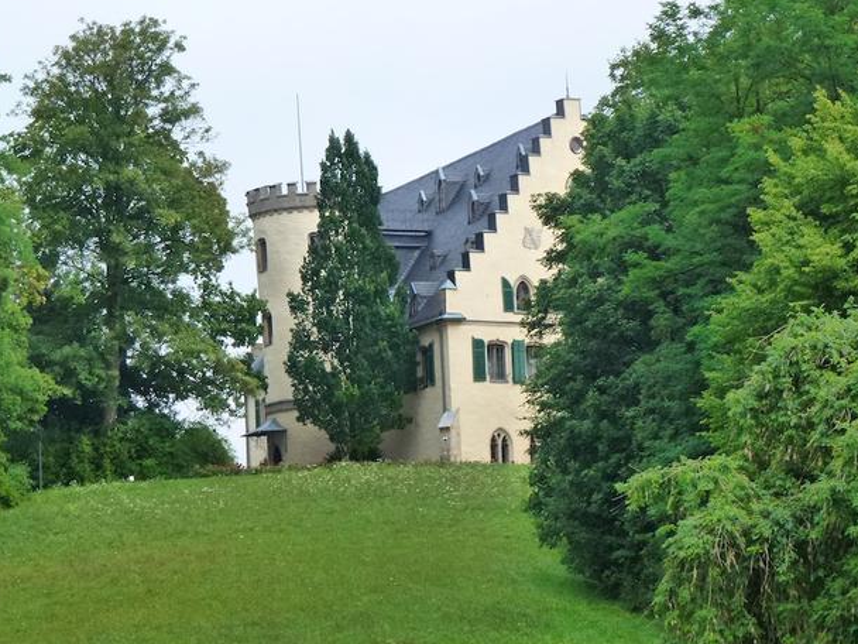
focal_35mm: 140
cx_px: 416
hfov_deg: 14.1
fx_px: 3470
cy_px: 316
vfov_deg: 10.6
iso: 250
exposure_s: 1/250
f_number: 5.1
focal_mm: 21.7
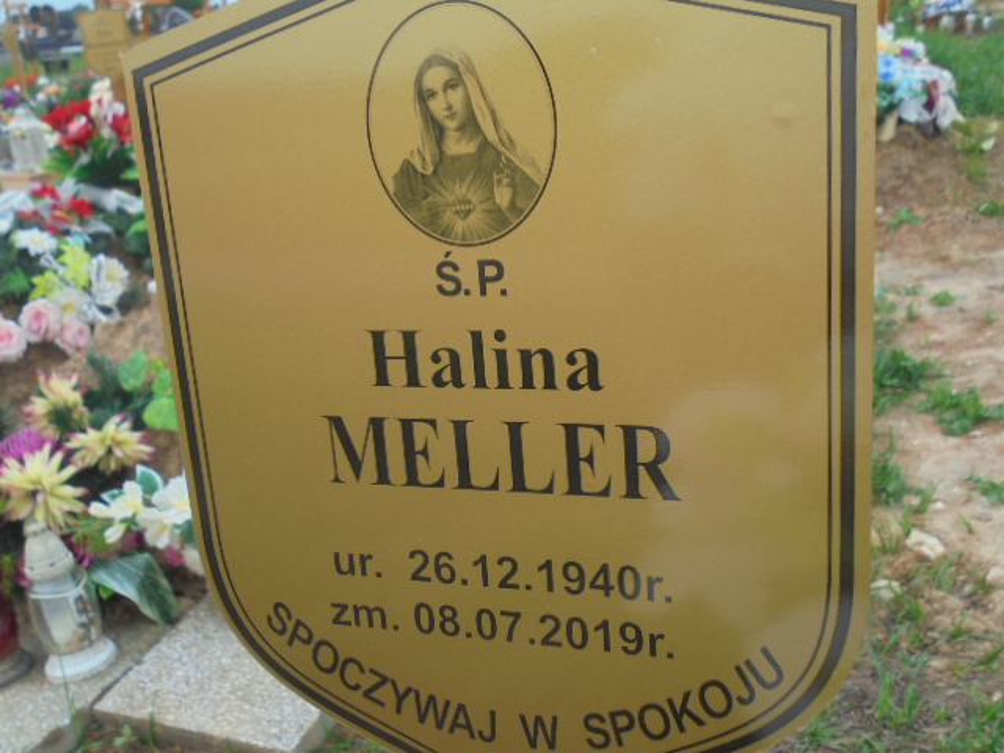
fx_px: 1102
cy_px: 376
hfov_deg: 49.0
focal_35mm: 38
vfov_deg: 37.7
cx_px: 502
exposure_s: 1/320
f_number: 4.2
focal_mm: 6.9
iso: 100
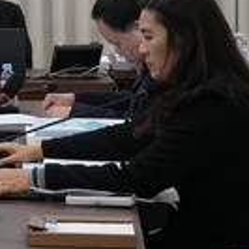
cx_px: -438
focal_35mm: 199
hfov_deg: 7.9
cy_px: -81
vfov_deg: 8.7
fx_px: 1619
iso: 4000
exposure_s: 1/320
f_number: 7.1
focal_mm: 40
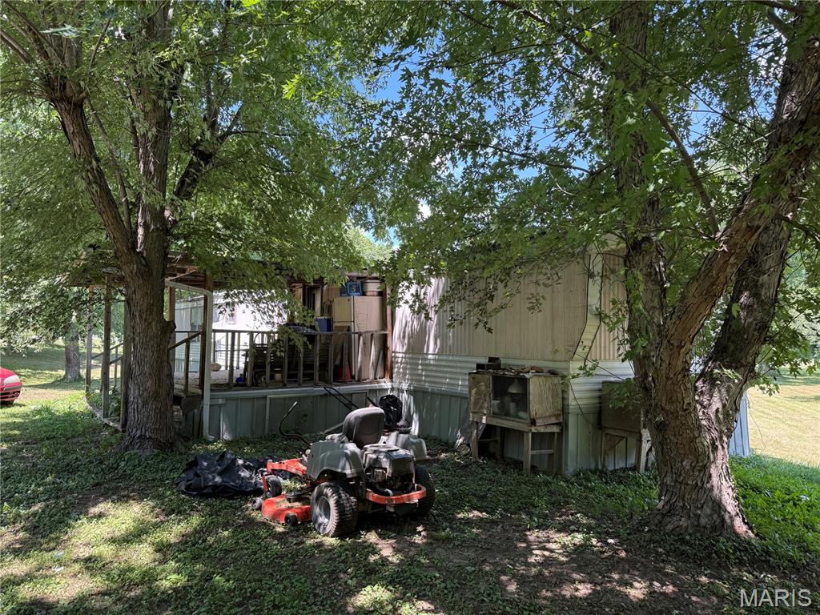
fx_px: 569
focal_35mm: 24
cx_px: 410
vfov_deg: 56.8
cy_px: 308
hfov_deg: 71.6
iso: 100
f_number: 1.78
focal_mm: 6.76
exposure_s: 1/274
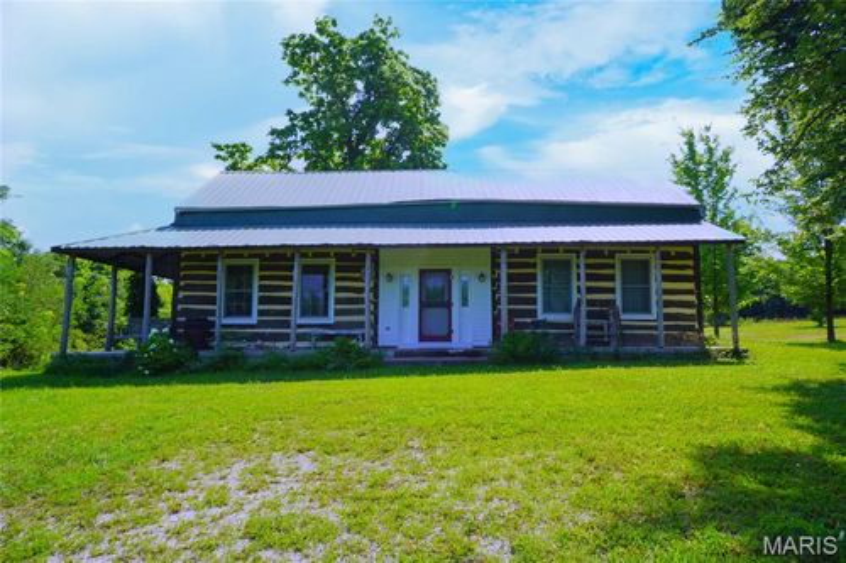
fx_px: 529
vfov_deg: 56.1
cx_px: 423
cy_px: 282
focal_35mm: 22
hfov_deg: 77.3
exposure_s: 1/125
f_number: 9
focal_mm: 15
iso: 100
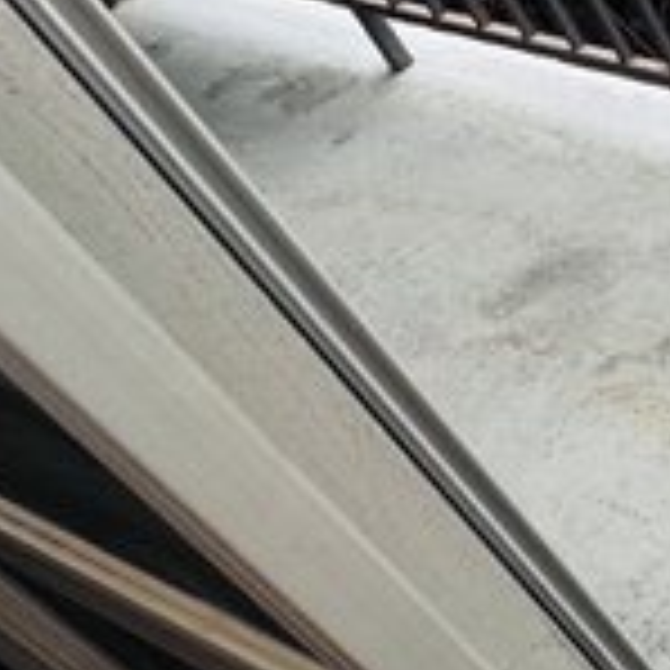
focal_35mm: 58
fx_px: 1270
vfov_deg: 27.3
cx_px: 1560
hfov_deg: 15.8
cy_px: -47
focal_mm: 2.22
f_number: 2.2
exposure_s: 1/99
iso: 50
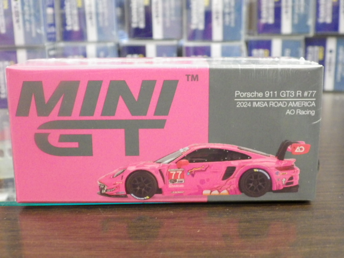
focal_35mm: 50
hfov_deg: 38.2
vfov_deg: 29.1
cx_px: 172
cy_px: 129
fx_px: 497
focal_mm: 9
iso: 1250
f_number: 3.8
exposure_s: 1/25
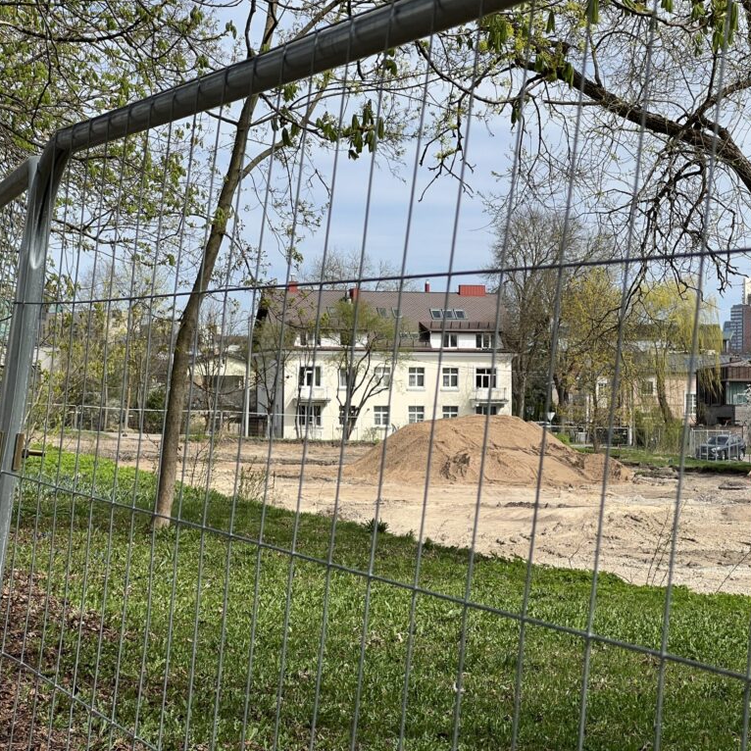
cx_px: 496
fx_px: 2234
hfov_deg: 19.0
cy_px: 376
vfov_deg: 19.1
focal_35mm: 91
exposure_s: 1/713
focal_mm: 9
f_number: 2.8
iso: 32
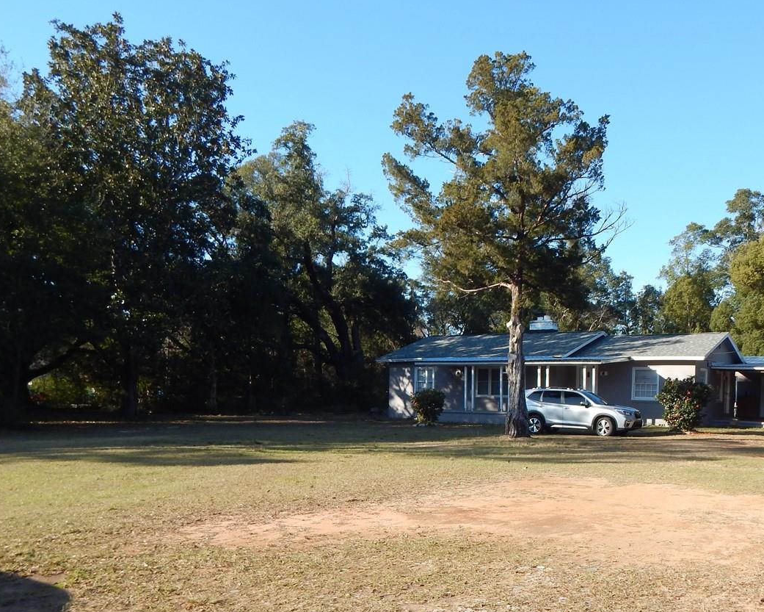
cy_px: 427
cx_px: 498
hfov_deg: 53.3
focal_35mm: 33
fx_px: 746
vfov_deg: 43.7
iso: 125
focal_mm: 4
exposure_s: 1/800
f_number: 3
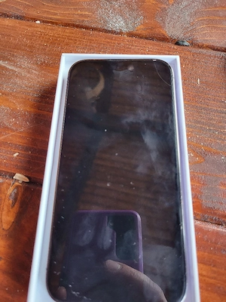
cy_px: 151
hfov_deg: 53.1
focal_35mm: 26
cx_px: 113
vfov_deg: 67.3
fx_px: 226
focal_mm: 5.4
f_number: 1.8
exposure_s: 1/101
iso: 250
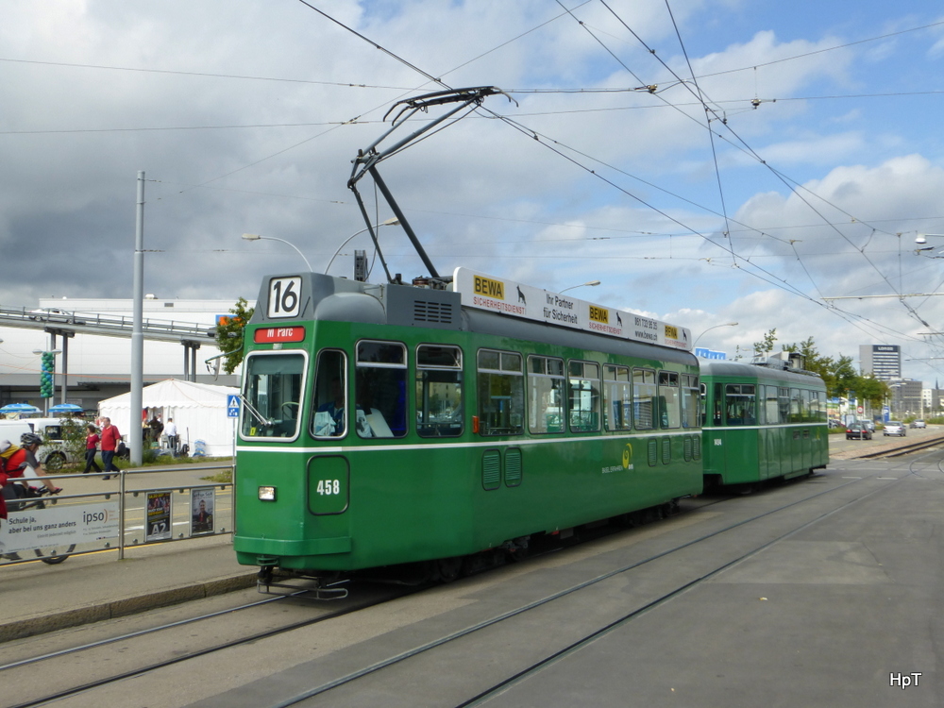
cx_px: 472
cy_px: 354
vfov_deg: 40.7
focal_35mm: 35
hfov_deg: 52.6
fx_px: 954
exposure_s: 1/800
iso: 100
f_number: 3.7
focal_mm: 6.1
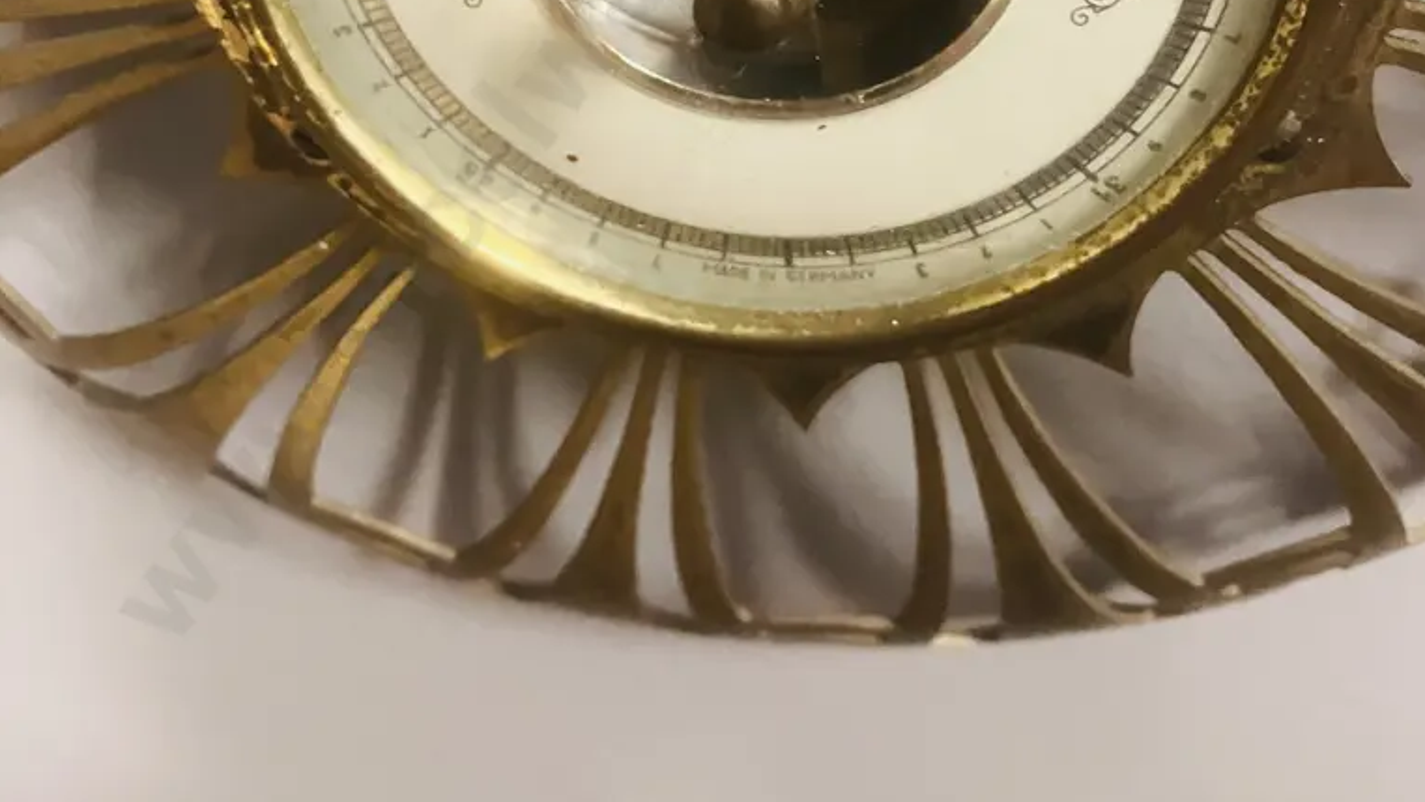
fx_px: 1550
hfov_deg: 49.4
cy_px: -133
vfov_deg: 26.2
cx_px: 716
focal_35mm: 41
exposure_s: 1/30
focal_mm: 3.99
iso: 500
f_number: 1.8
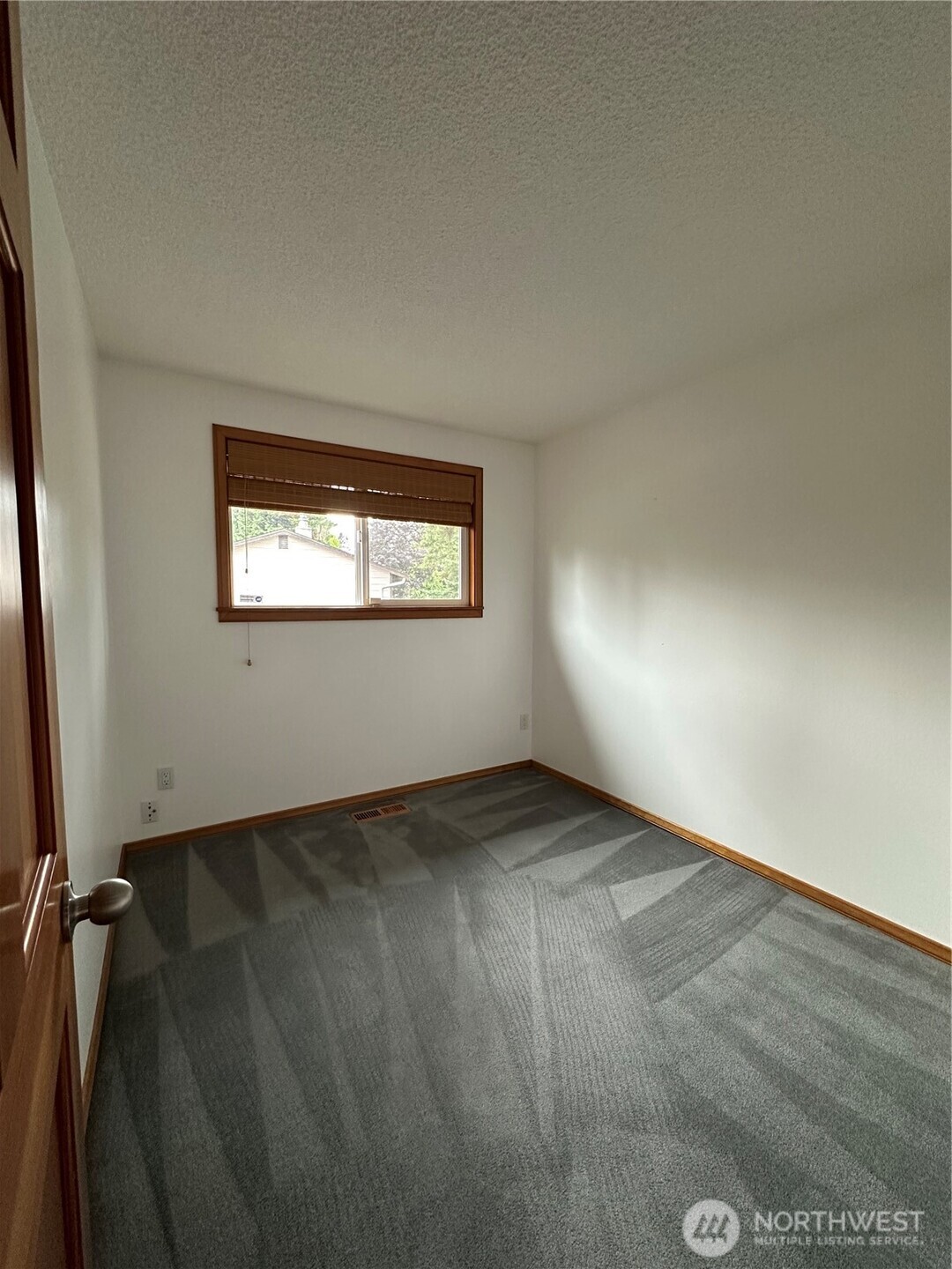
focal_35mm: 14
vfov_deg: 102.1
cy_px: 634
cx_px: 476
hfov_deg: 85.7
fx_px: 513
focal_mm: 2.22
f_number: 2.2
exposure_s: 1/65
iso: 320
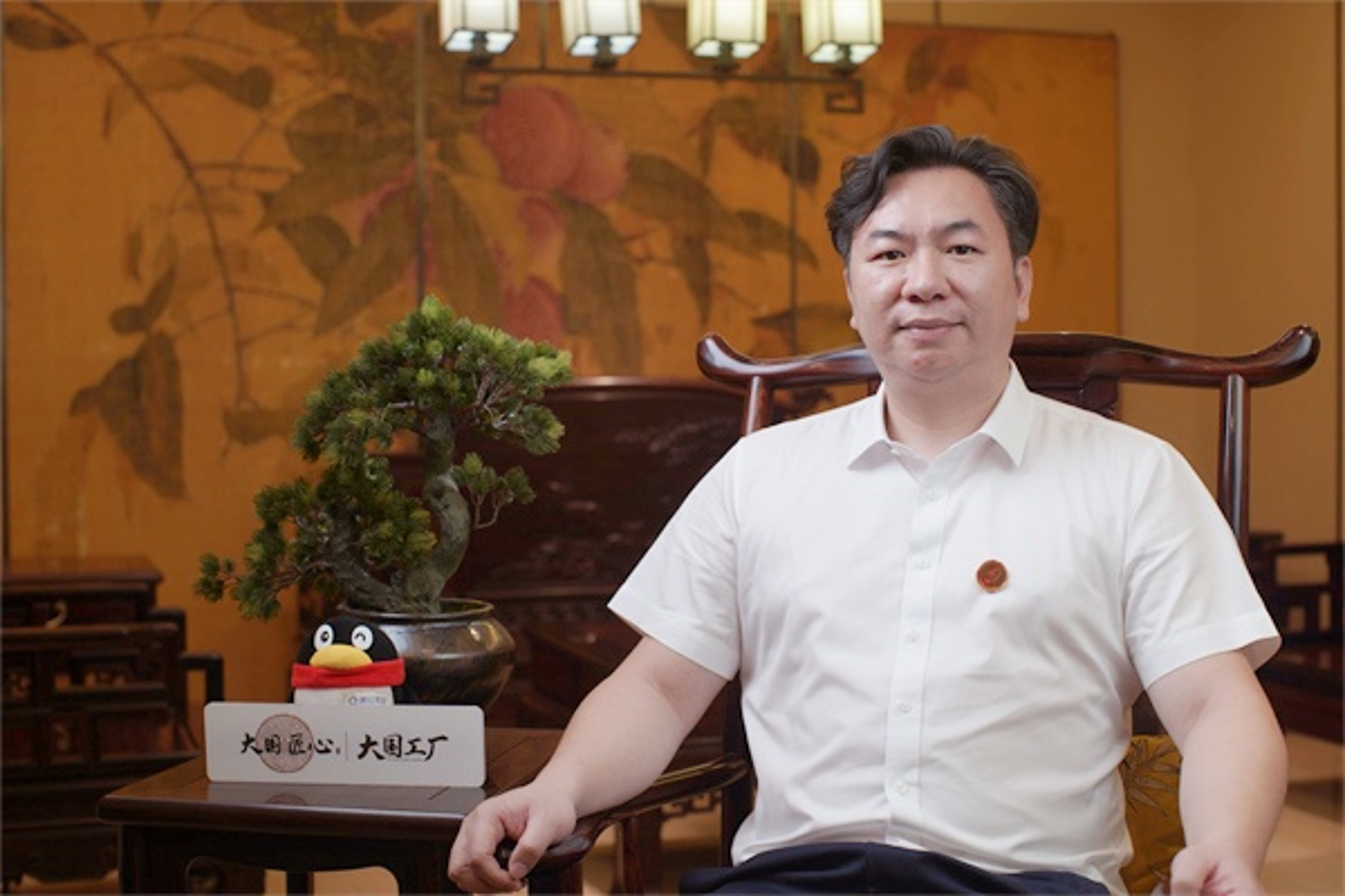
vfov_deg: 27.0
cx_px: 672
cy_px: 448
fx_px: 1868
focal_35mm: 50
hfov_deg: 39.6
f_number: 4
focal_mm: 50
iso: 125
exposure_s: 1/50
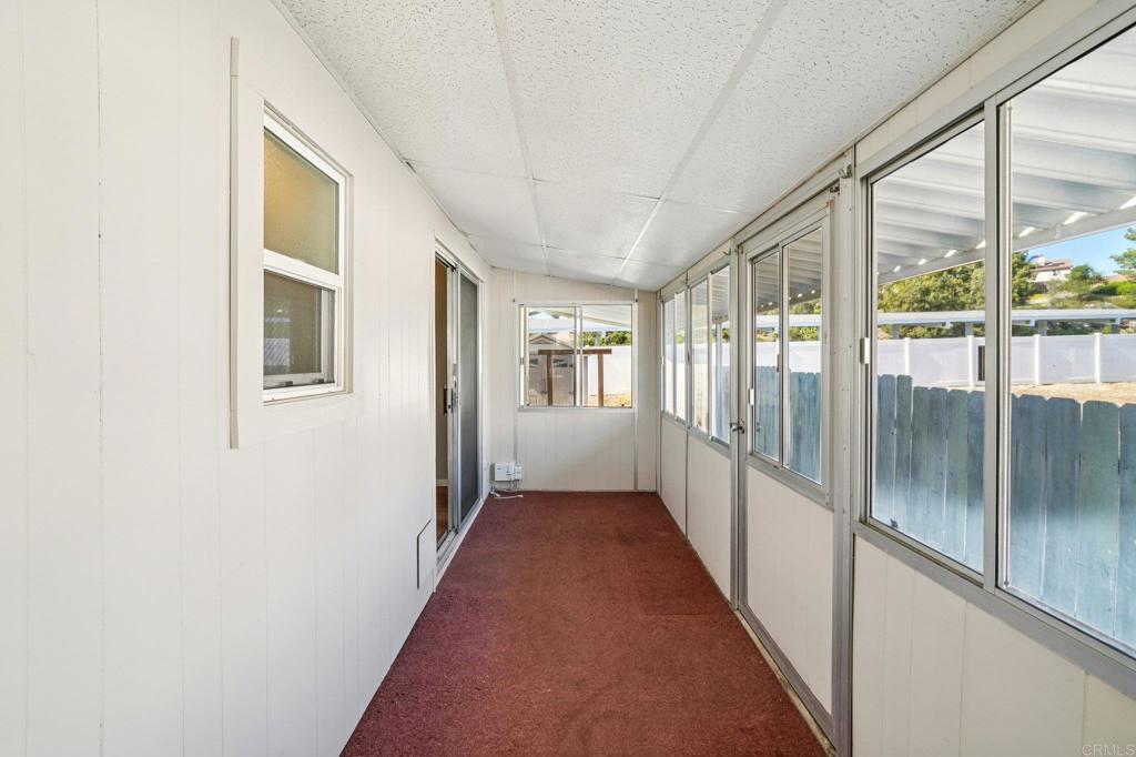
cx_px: 568
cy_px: 378
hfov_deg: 108.3
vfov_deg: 85.4
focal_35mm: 13
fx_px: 410
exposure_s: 1/30
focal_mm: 13
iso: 160
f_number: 9
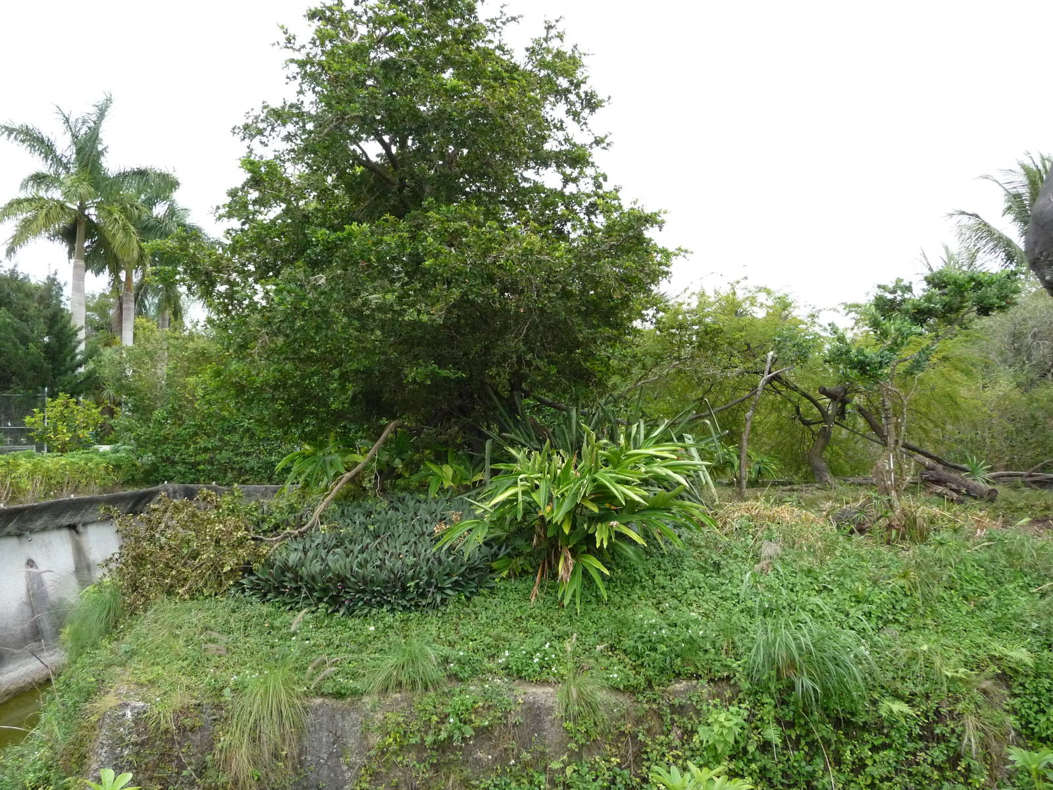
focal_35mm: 32
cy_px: 395
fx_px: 973
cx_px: 526
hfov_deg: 56.8
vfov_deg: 44.2
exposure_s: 1/400
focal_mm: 5.3
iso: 400
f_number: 3.5
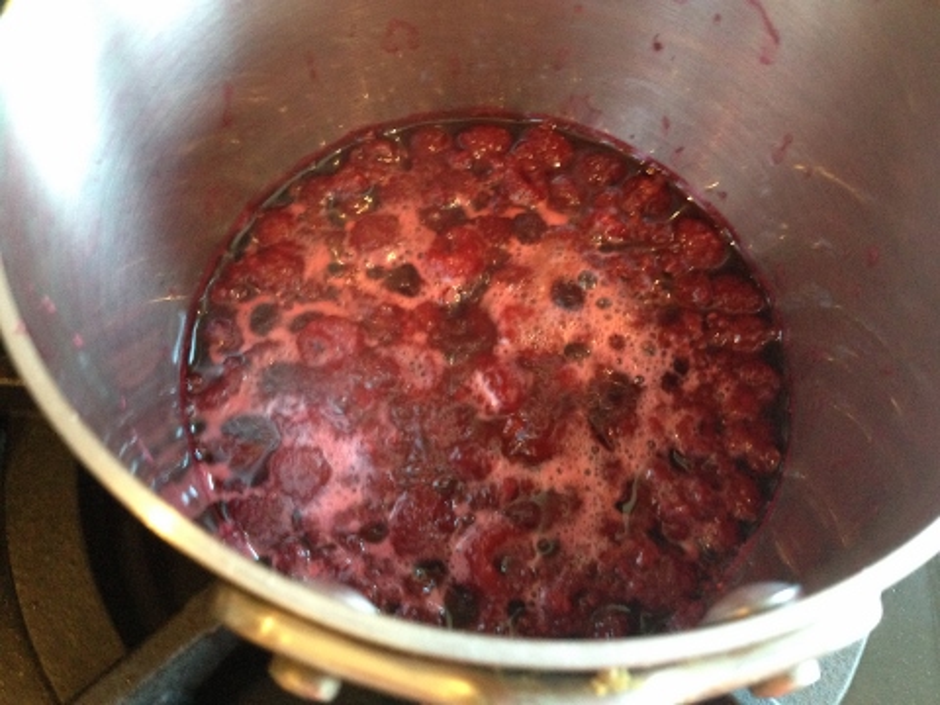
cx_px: 470
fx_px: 896
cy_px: 352
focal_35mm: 33
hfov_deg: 55.4
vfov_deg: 42.9
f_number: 2.4
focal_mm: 4.12
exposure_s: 1/15
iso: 400
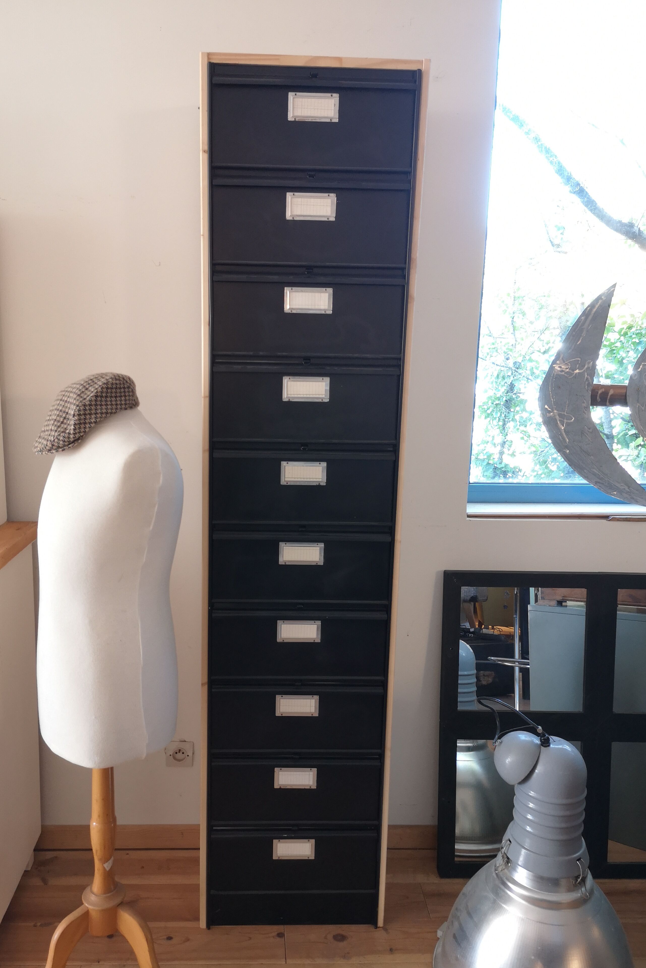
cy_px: 499
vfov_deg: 63.6
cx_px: 282
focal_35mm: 29
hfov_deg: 44.9
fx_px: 780
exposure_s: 1/33.3
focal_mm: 3.95
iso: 125
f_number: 1.8
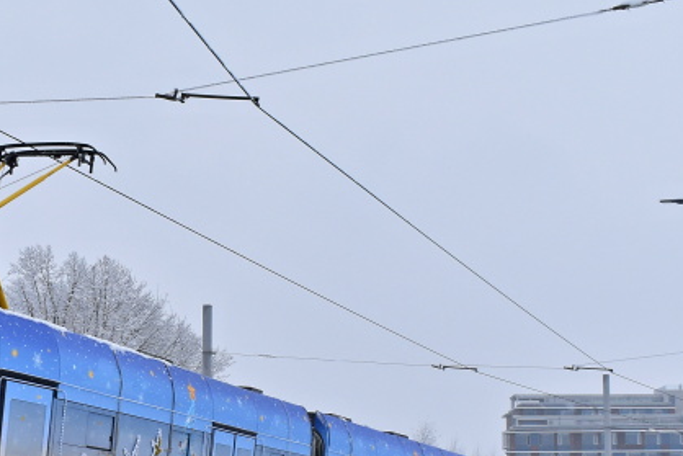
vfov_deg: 17.5
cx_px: 103
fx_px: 1466
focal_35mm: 77
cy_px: 359
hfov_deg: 25.6
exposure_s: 1/320
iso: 320
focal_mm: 21
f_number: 7.1
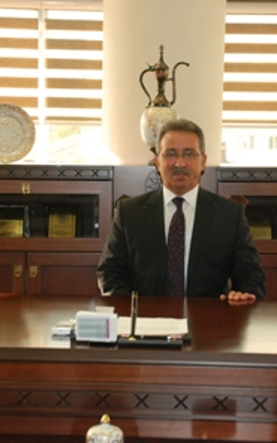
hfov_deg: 12.8
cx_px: 154
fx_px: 1232
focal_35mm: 102
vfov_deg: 20.4
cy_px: 223
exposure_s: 1/60
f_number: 5
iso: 1000
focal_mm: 44
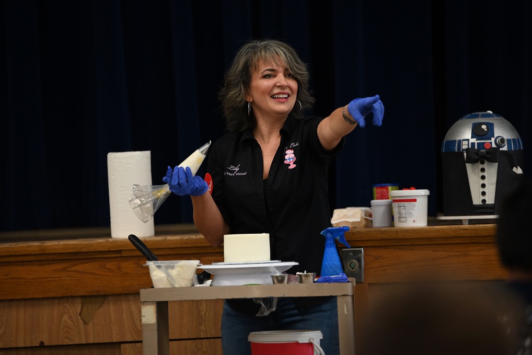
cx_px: 267
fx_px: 2971
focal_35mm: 201
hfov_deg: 10.2
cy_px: 178
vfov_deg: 6.8
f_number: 2.8
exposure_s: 1/250
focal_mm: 200
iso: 2000
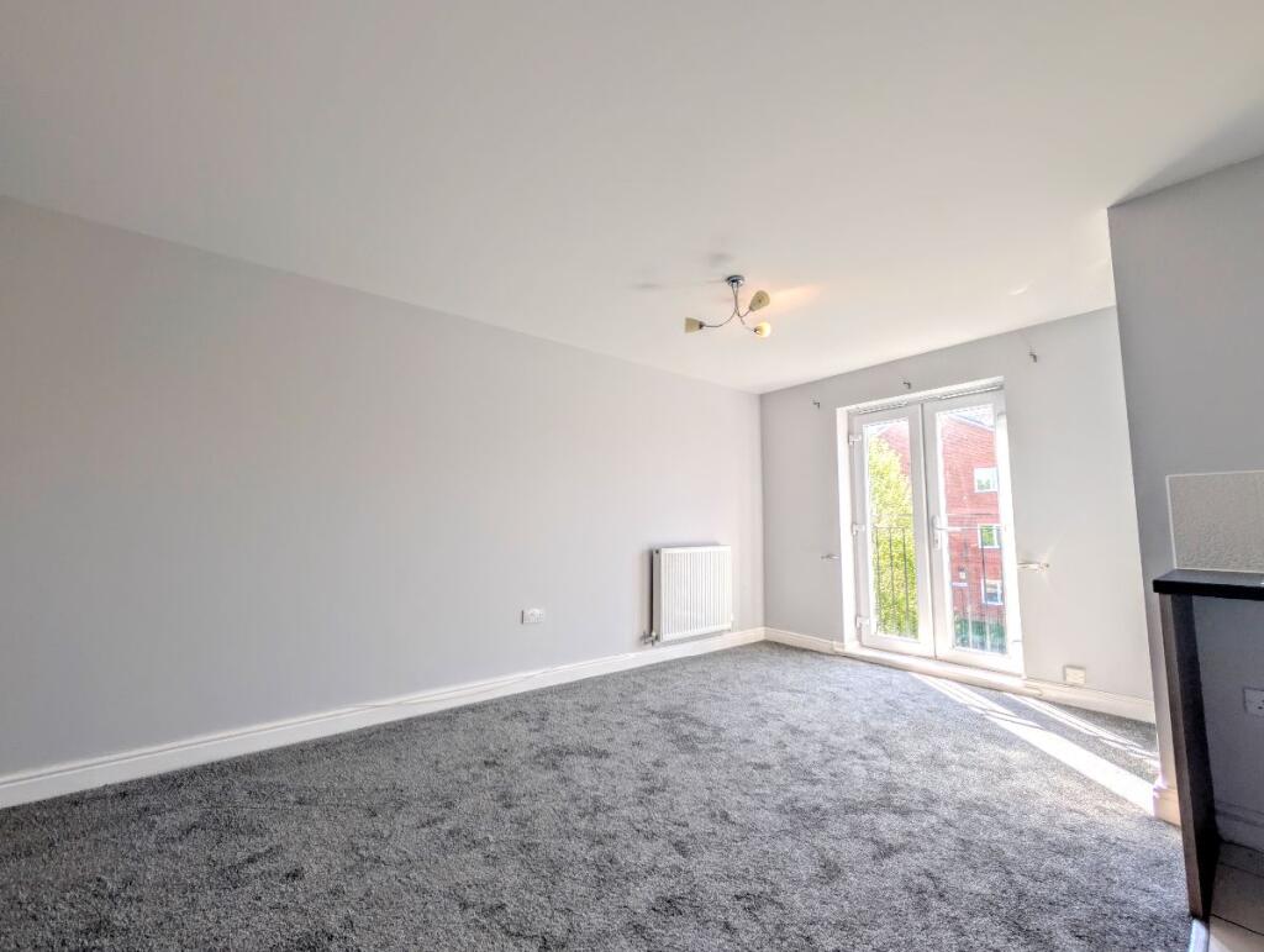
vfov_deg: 94.6
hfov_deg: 110.5
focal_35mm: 12
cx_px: 632
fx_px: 439
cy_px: 476
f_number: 1.7
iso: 48
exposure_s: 1/307
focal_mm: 2.02
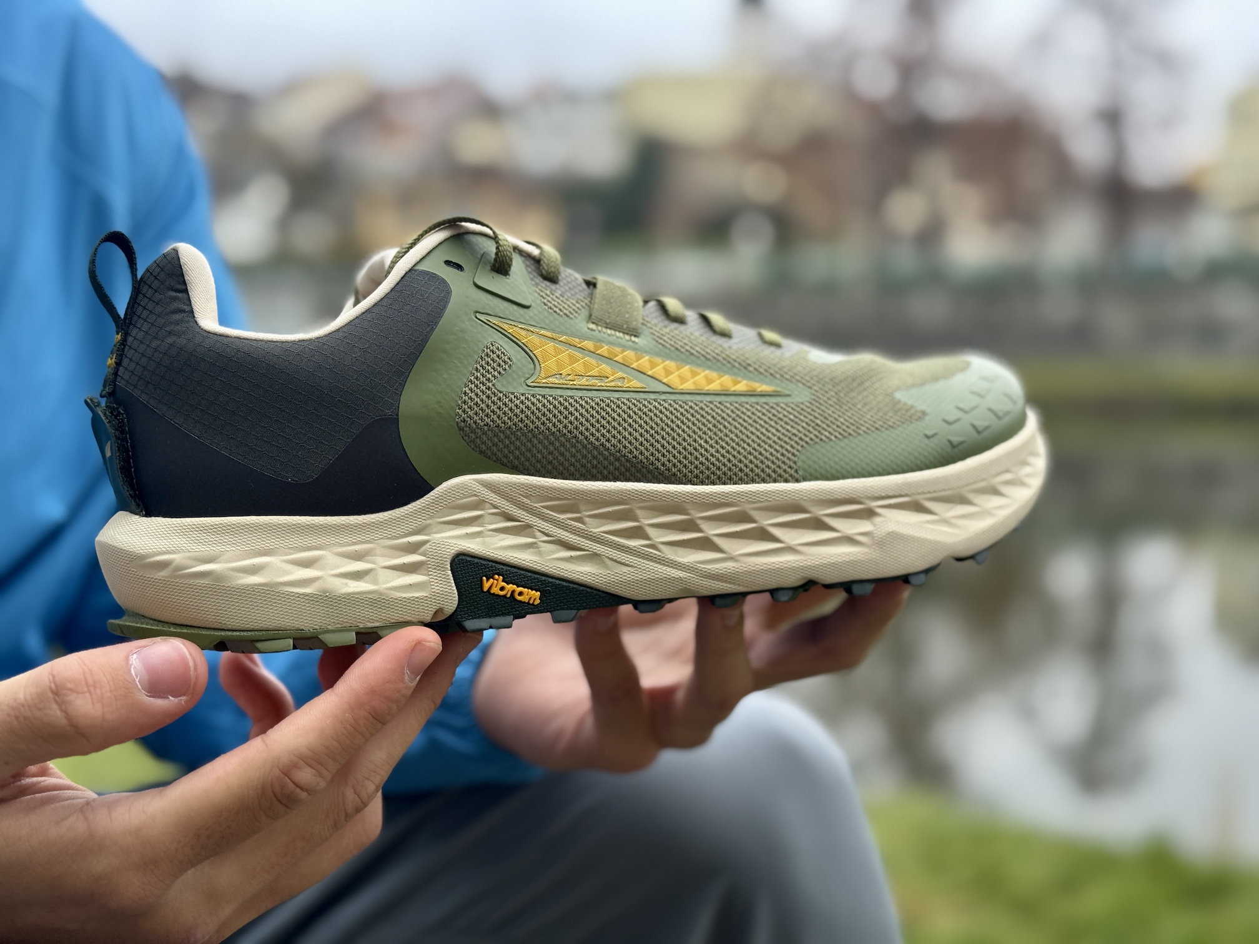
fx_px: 1746
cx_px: 630
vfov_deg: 30.3
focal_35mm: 48
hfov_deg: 39.7
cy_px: 472
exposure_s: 1/111
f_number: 1.78
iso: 100
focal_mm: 6.76
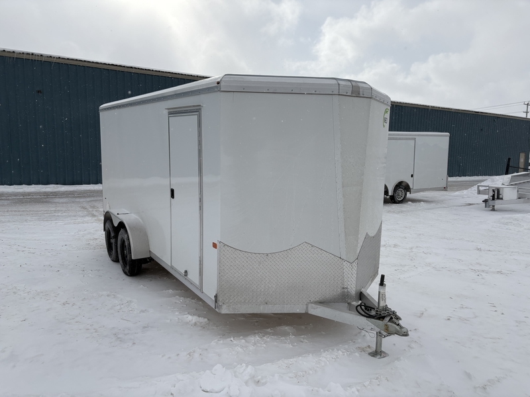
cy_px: 198
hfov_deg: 67.3
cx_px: 265
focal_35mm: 26
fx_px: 398
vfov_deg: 53.1
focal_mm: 5.96
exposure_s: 1/10101
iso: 50
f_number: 1.6
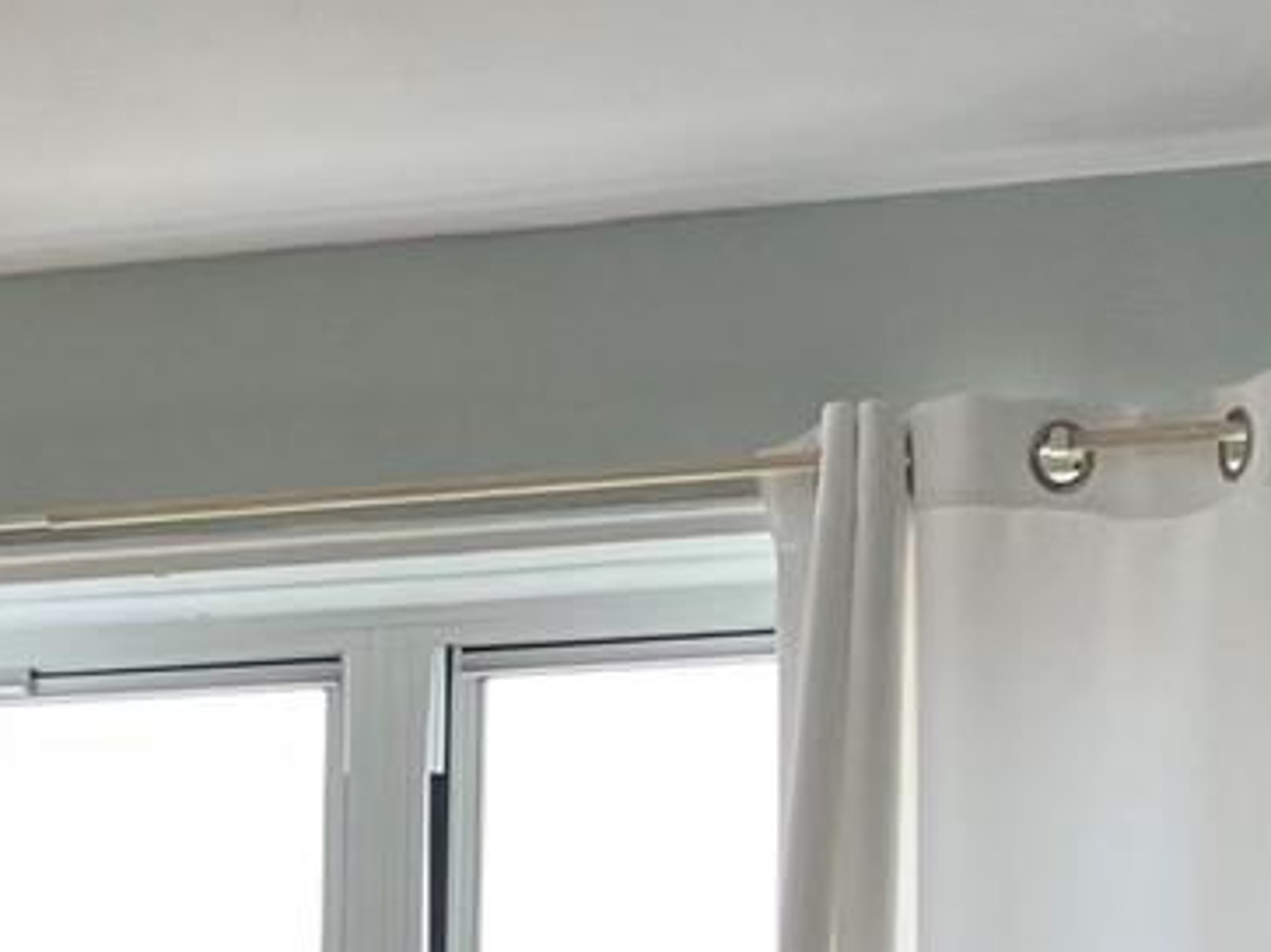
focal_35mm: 158
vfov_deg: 8.9
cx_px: -574
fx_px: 5799
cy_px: 1830
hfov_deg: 12.0
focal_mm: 3.99
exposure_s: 1/120
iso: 64
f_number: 1.8
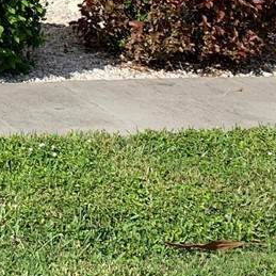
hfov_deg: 16.3
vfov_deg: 17.5
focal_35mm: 91
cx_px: -210
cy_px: -118
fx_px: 821
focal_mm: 4.25
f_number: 1.8
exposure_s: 1/2114
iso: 25
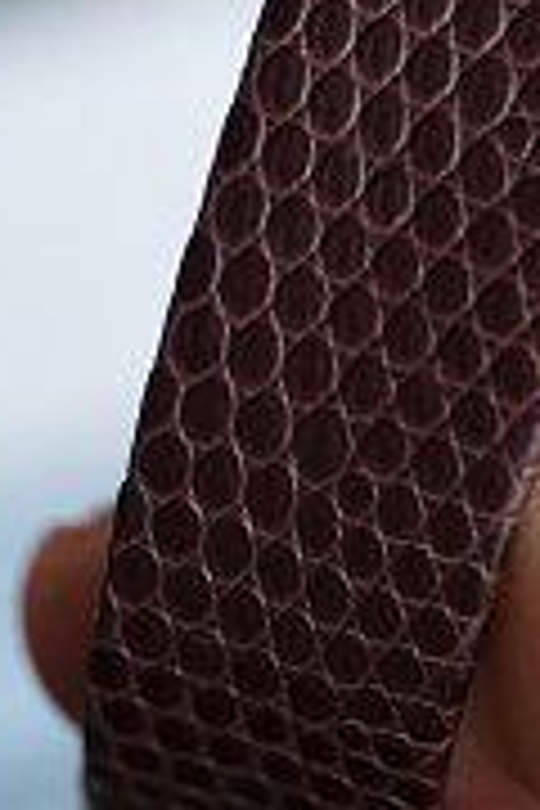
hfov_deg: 3.4
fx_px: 9179
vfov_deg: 5.0
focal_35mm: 408
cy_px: -700
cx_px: 774
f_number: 3.2
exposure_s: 1/250
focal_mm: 105
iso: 4000
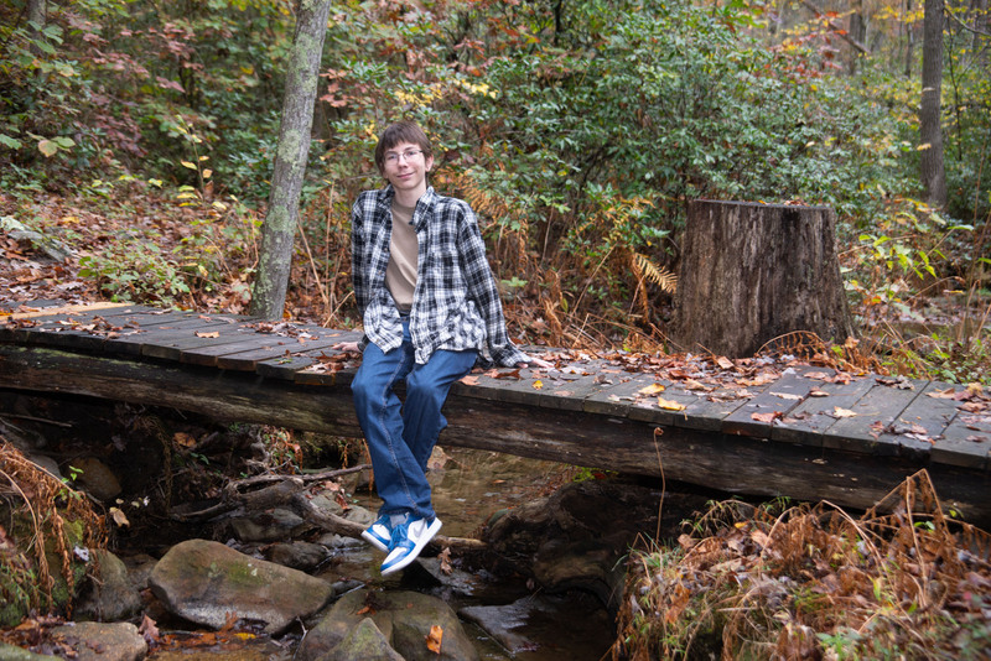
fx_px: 1652
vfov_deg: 22.6
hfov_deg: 33.4
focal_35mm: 60
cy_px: 330
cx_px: 496
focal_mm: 60
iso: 500
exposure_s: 1/125
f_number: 6.3
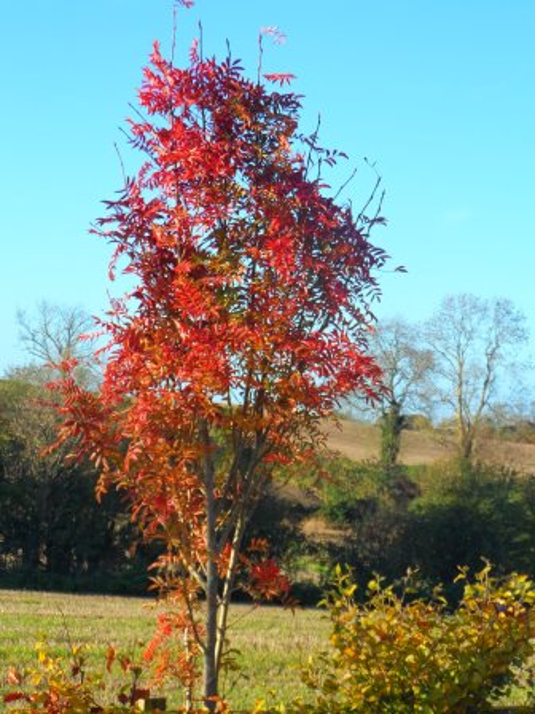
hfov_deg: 16.8
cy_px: 357
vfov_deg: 22.3
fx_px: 1813
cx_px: 268
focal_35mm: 88
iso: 80
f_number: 4.5
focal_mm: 14.3
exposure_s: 1/180
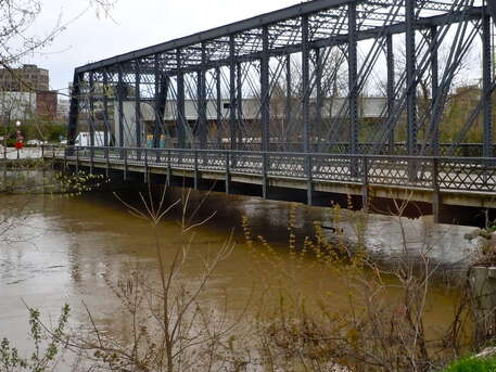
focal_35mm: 49
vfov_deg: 29.5
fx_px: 702
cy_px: 127
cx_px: 339
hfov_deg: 38.4
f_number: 3.7
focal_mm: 5
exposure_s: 1/400
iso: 100
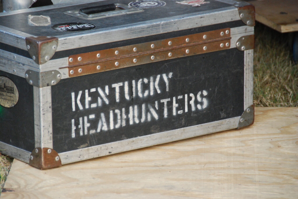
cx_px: 149
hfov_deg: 6.9
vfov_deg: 4.6
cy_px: 100
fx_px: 2486
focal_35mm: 300
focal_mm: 200
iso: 800
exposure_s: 1/80
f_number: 5.6
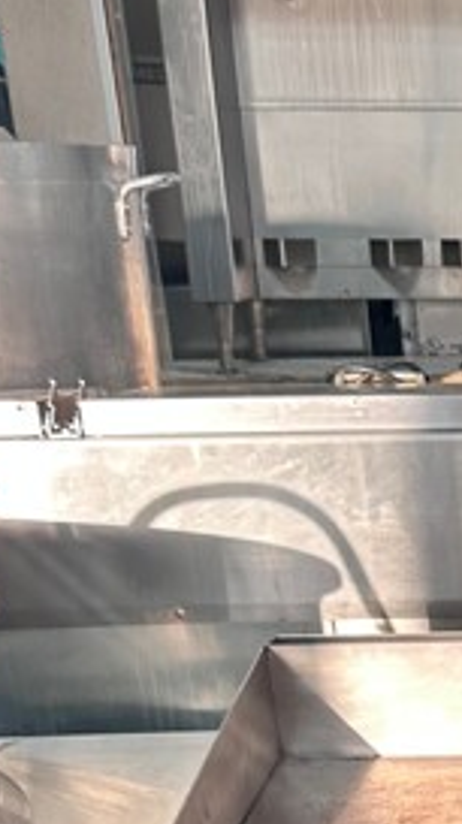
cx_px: 737
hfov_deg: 14.2
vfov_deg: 24.5
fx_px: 1703
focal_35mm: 78
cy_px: 1004
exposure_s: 1/121
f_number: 1.78
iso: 125
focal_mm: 6.86
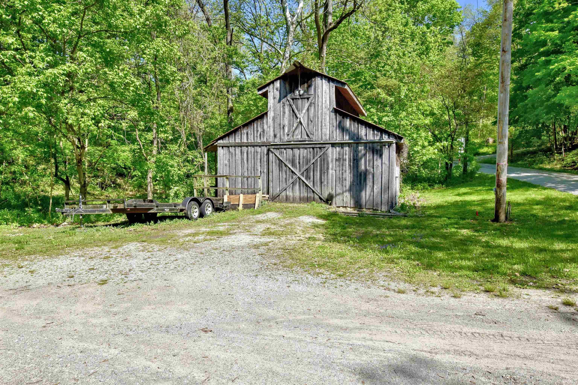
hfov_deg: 77.3
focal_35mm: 22
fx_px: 361
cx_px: 289
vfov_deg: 56.1
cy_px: 192
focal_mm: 15
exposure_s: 1/400
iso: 400
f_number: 11
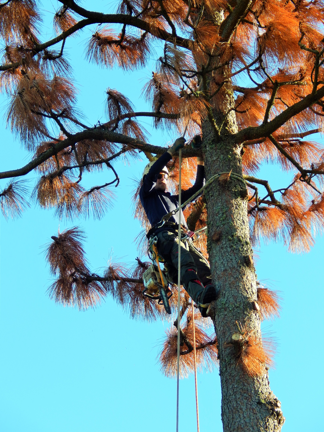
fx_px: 3969
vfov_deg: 6.2
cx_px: 162
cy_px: 216
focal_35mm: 318
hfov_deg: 4.7
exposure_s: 1/160
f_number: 5.7
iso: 125
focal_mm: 56.5
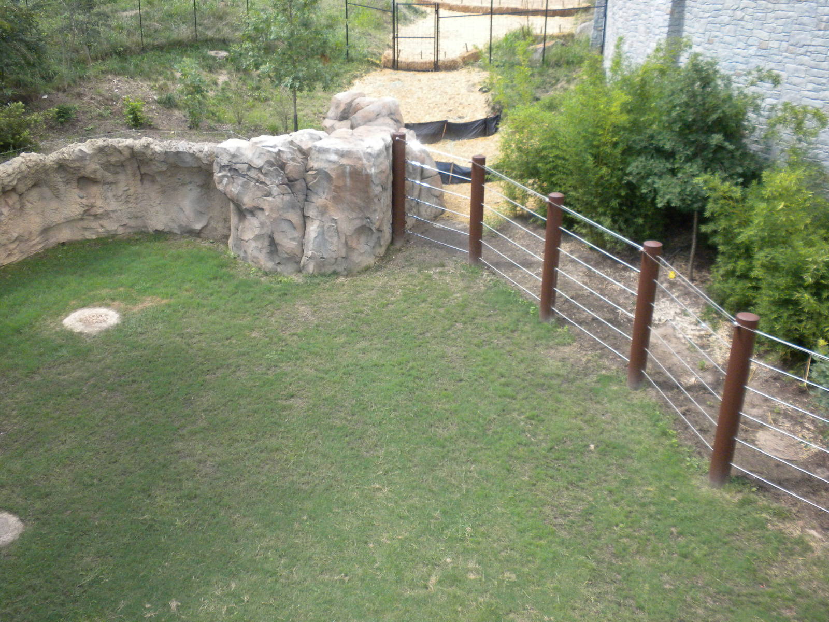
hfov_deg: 50.1
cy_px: 311
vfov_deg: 38.7
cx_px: 414
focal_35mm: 37
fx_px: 886
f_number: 3.5
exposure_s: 1/500
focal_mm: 6.6
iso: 319
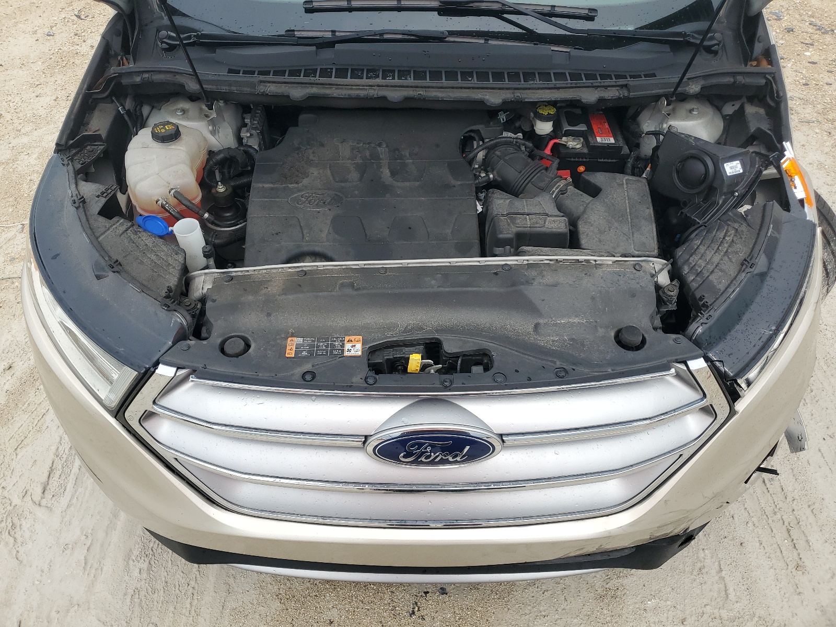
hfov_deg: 67.3
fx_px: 628
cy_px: 314
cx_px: 418
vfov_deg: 53.1
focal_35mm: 26
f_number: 1.5
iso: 50
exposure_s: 1/2000
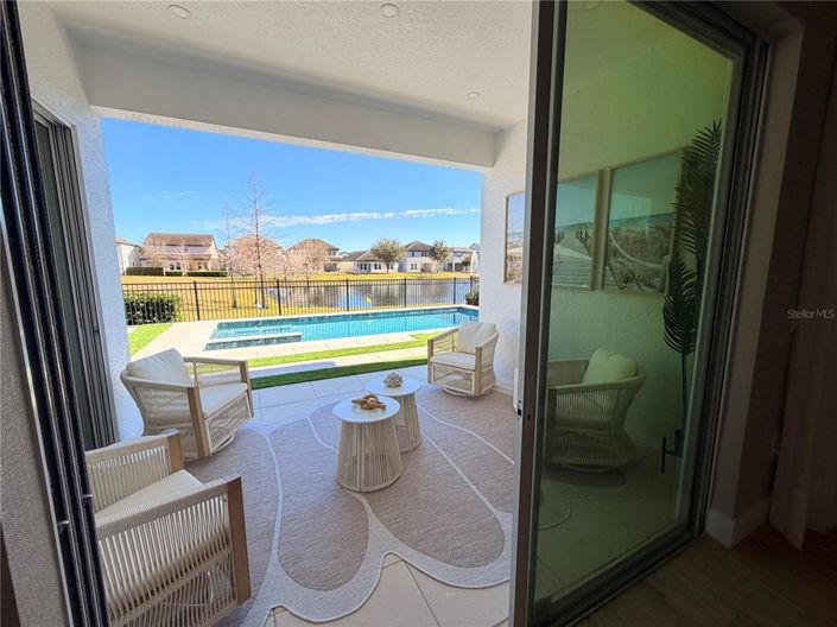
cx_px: 418
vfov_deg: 85.6
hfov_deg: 102.1
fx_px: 338
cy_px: 314
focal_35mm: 14
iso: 40
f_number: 2.2
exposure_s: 1/644
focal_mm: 2.22
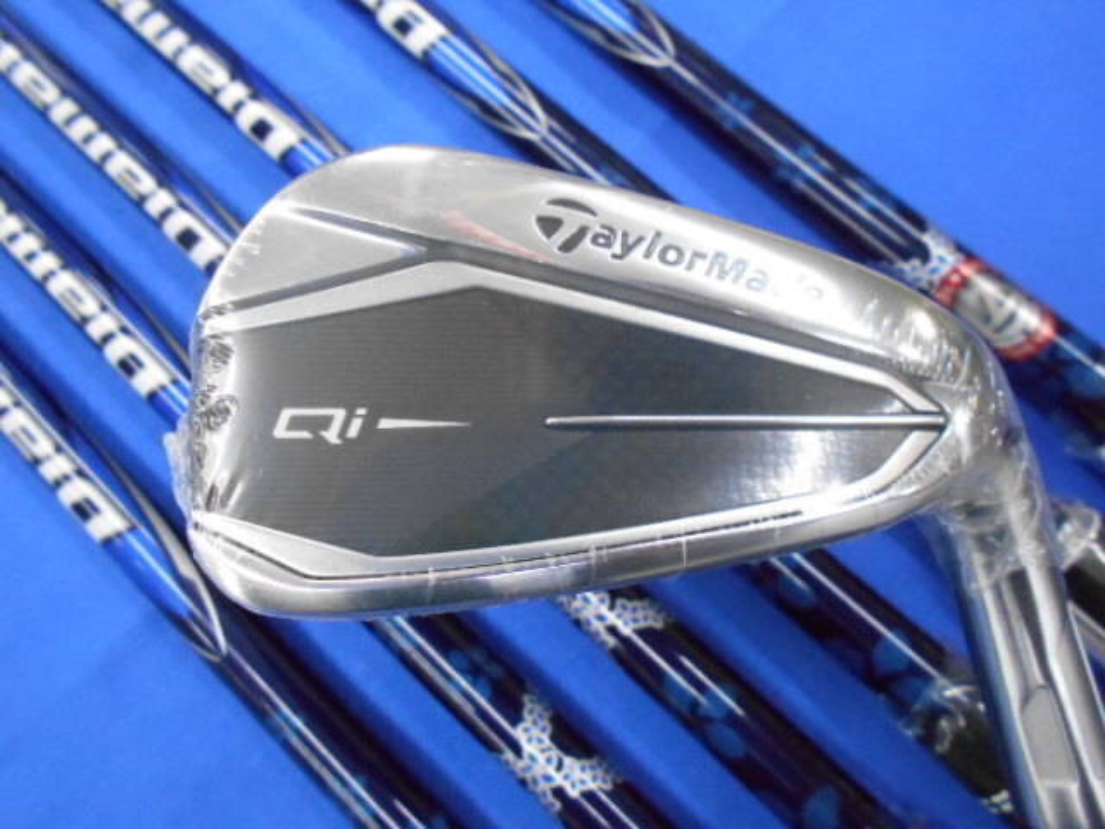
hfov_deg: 67.3
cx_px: 552
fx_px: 830
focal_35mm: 26
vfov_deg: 53.1
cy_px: 414
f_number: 3.2
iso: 800
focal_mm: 4.6
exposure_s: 1/80
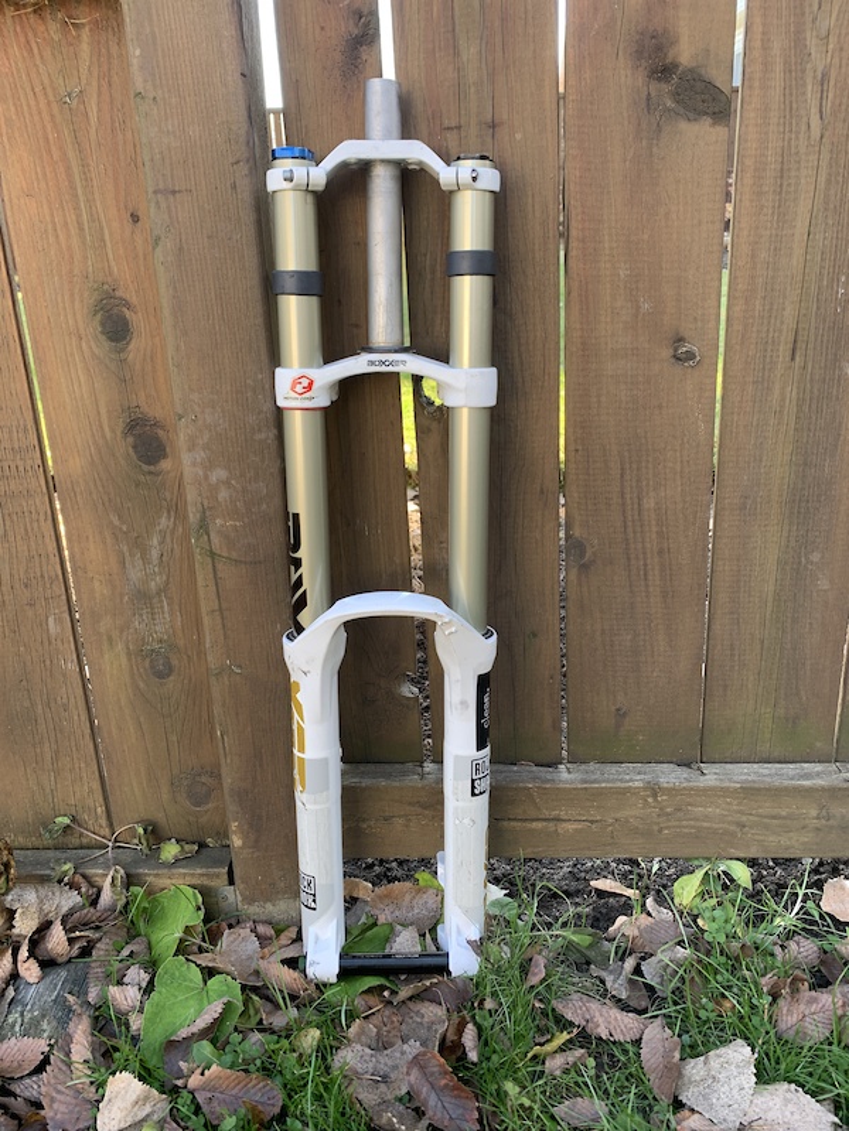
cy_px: 566
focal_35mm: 26
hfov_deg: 53.1
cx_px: 424
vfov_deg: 67.3
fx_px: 850
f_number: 1.8
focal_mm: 4.25
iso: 50
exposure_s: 1/121
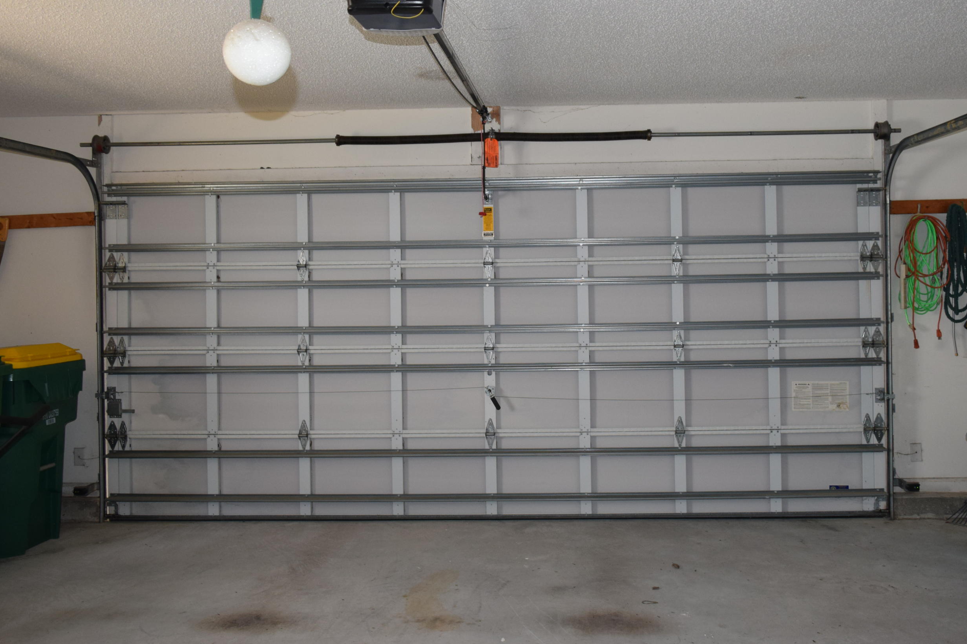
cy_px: 261
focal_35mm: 33
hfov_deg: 57.0
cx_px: 552
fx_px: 886
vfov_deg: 39.8
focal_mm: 18
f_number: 4.5
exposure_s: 1/80
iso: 800
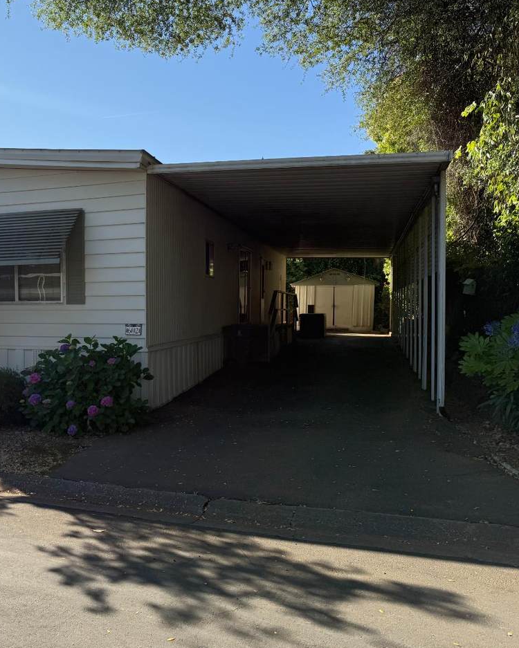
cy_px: 324
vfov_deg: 55.7
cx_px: 82
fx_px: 614
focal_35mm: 32
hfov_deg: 43.0
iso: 100
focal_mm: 6.76
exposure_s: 1/3953
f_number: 1.78
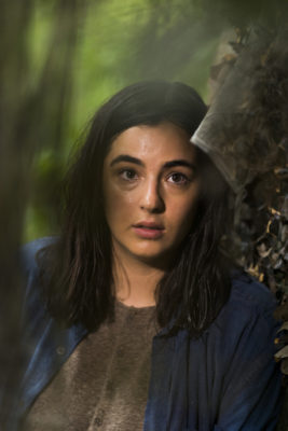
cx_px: 144
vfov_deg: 10.8
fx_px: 2278
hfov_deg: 7.2
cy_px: 216
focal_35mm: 190
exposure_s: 1/200
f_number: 2.8
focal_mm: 190
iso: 800
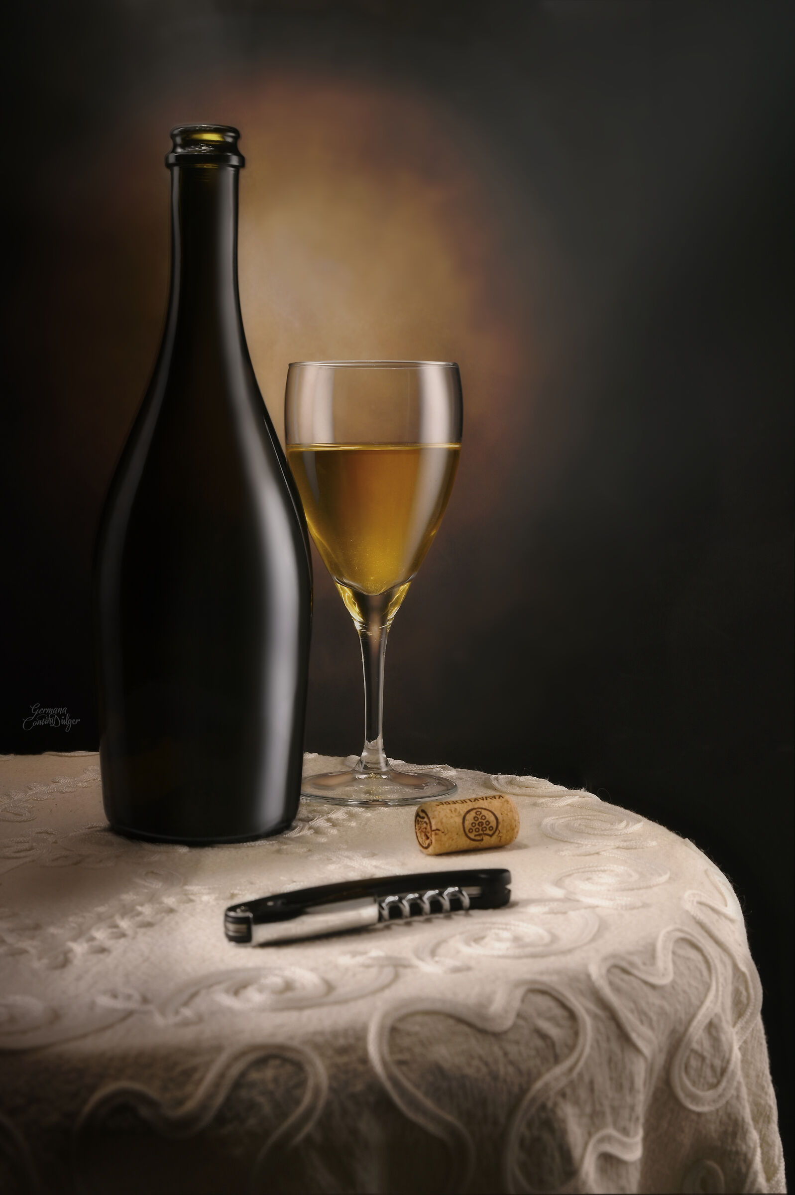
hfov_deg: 25.0
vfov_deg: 36.9
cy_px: 598
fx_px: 1791
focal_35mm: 54
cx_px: 398
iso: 100
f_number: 13
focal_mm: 54
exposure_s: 30
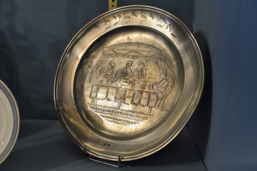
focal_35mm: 42
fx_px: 300
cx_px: 128
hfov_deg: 46.4
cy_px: 86
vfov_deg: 31.8
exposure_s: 1/8
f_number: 4
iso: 800
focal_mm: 42
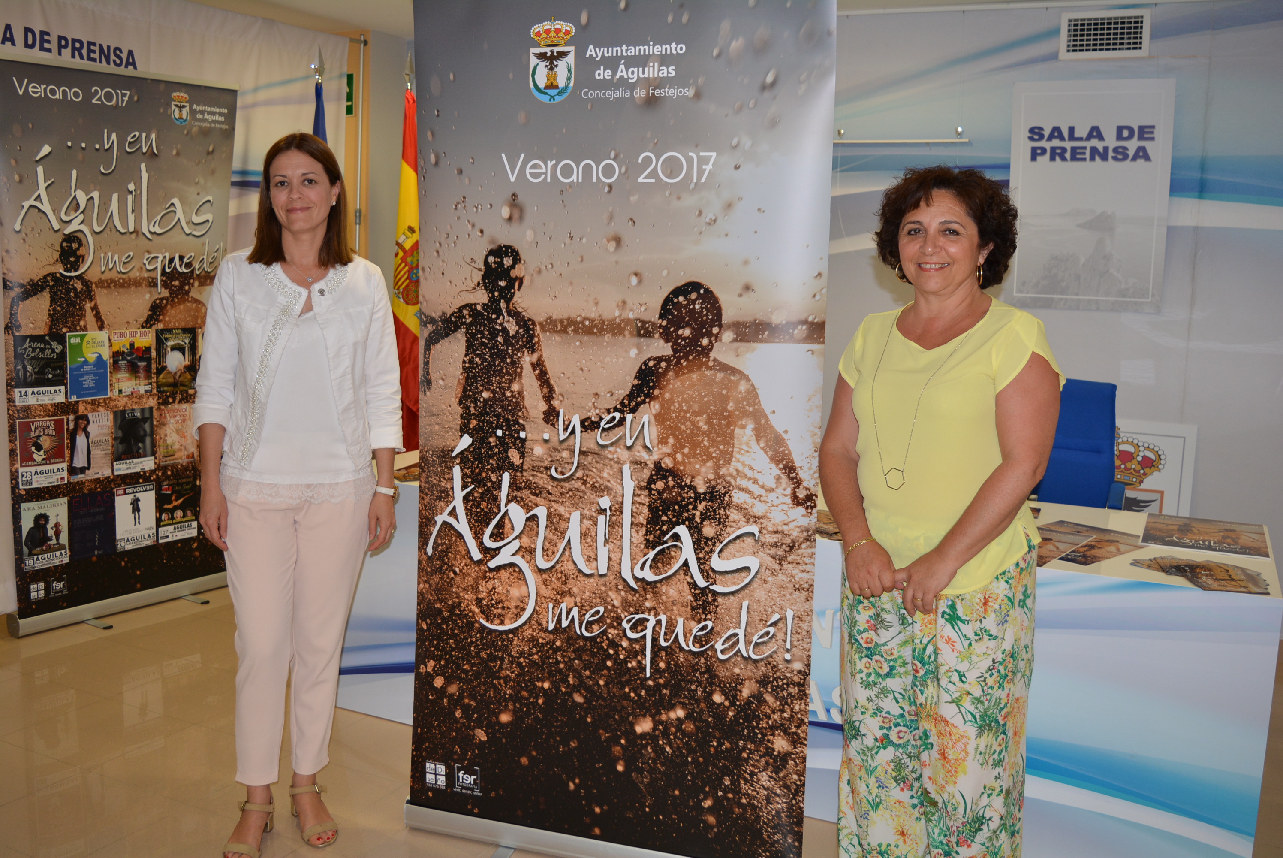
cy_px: 429
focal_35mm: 34
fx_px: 1230
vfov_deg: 38.4
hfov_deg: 55.1
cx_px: 642
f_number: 4
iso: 400
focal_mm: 23
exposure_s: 1/60
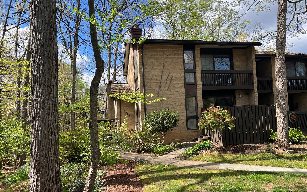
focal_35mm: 28
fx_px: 234
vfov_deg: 44.5
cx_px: 154
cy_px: 103
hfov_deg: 66.5
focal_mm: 5.7
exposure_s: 1/1531
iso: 50
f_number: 1.5
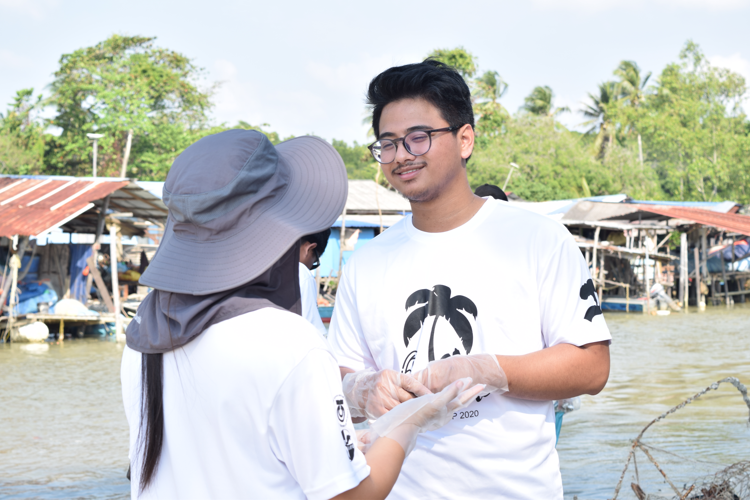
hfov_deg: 27.0
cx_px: 375
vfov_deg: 18.2
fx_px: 1562
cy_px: 250
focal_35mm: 75
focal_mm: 50
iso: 100
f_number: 8
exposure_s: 1/100
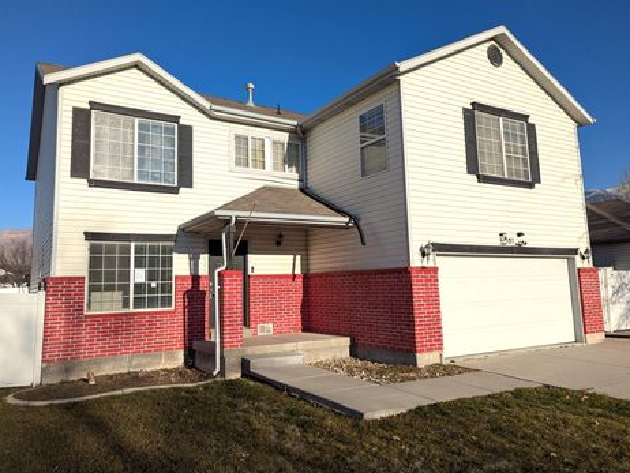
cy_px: 219
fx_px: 473
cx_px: 295
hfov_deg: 67.2
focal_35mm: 26
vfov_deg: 53.1
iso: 58
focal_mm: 6.81
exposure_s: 1/4348
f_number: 1.85
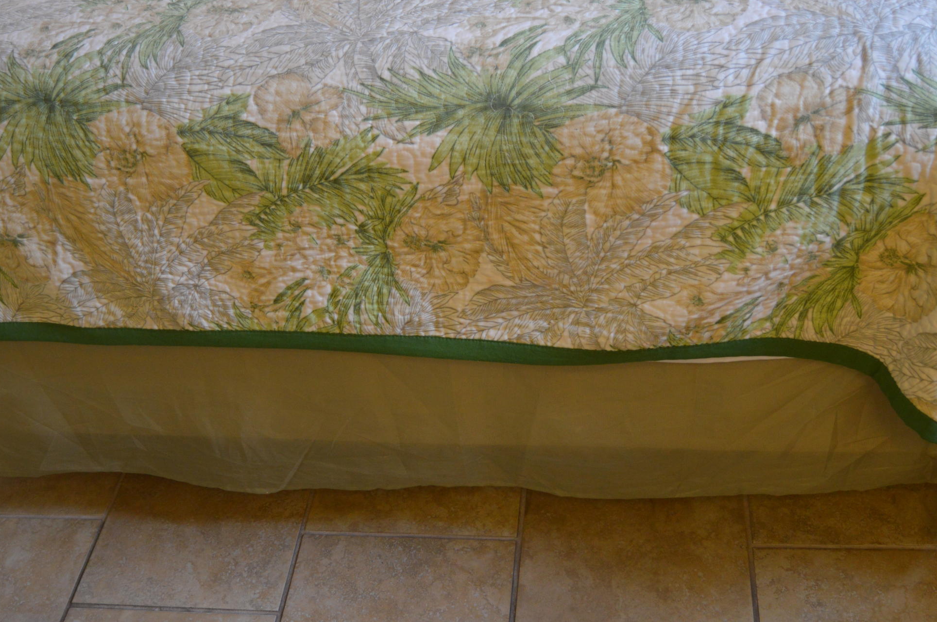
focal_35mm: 42
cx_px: 414
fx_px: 1092
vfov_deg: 31.8
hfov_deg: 46.4
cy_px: 353
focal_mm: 18
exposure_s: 1/60
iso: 500
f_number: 3.5
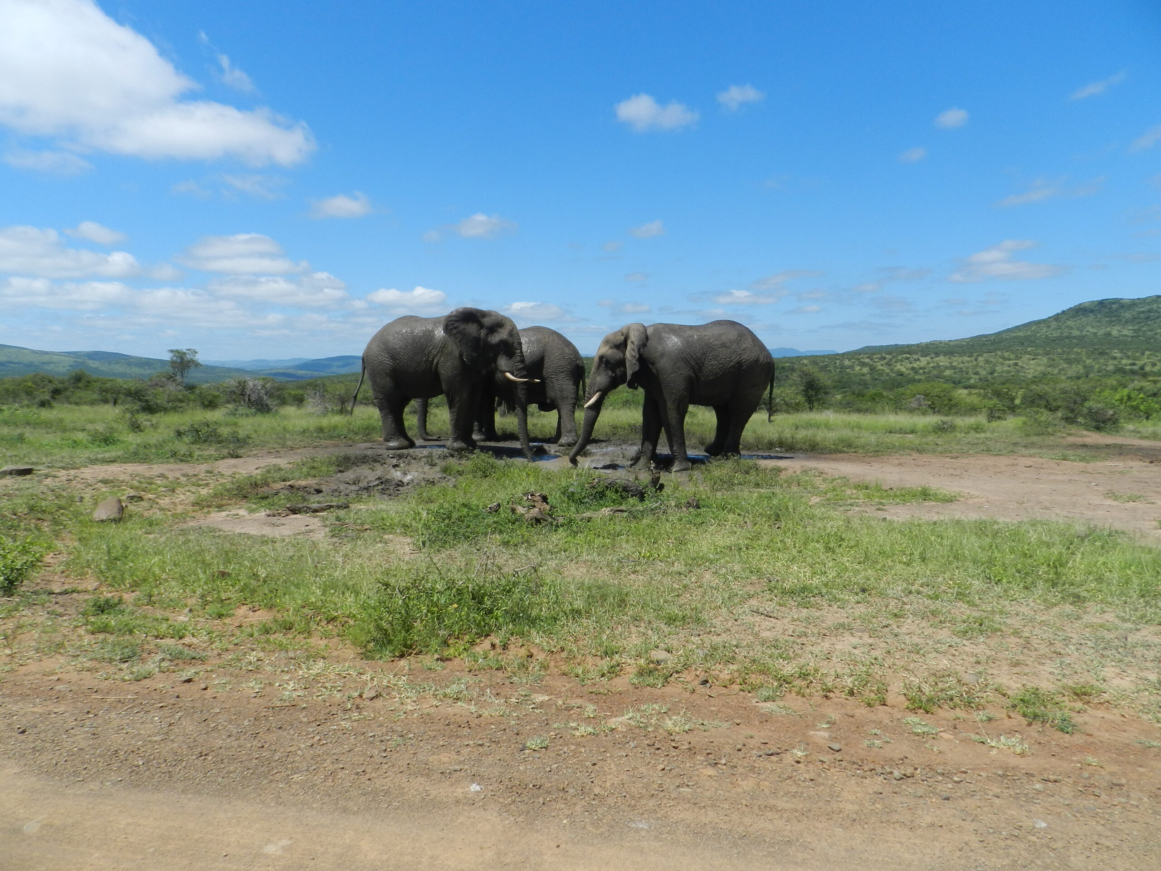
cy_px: 436
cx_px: 580
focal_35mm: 23
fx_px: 771
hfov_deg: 73.9
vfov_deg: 58.9
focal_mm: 4
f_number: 4.5
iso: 160
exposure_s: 1/1000
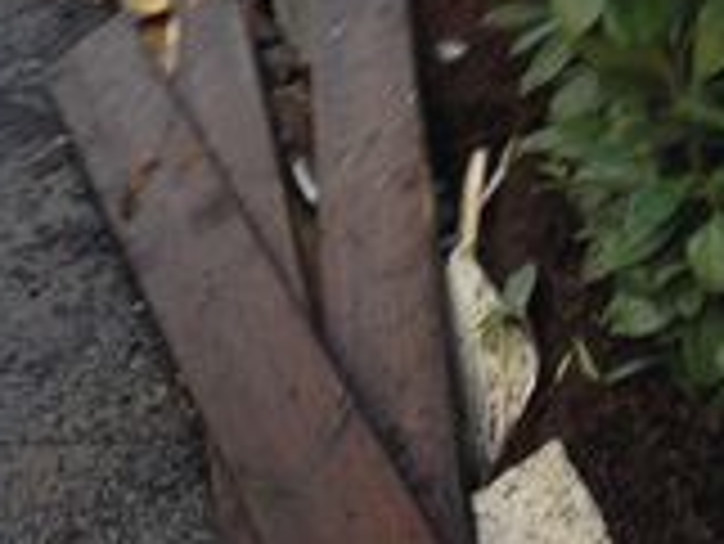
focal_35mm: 139
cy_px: -166
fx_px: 2909
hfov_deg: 14.0
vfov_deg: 10.5
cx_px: 58
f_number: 2.4
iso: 64
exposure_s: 1/120
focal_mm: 4.28
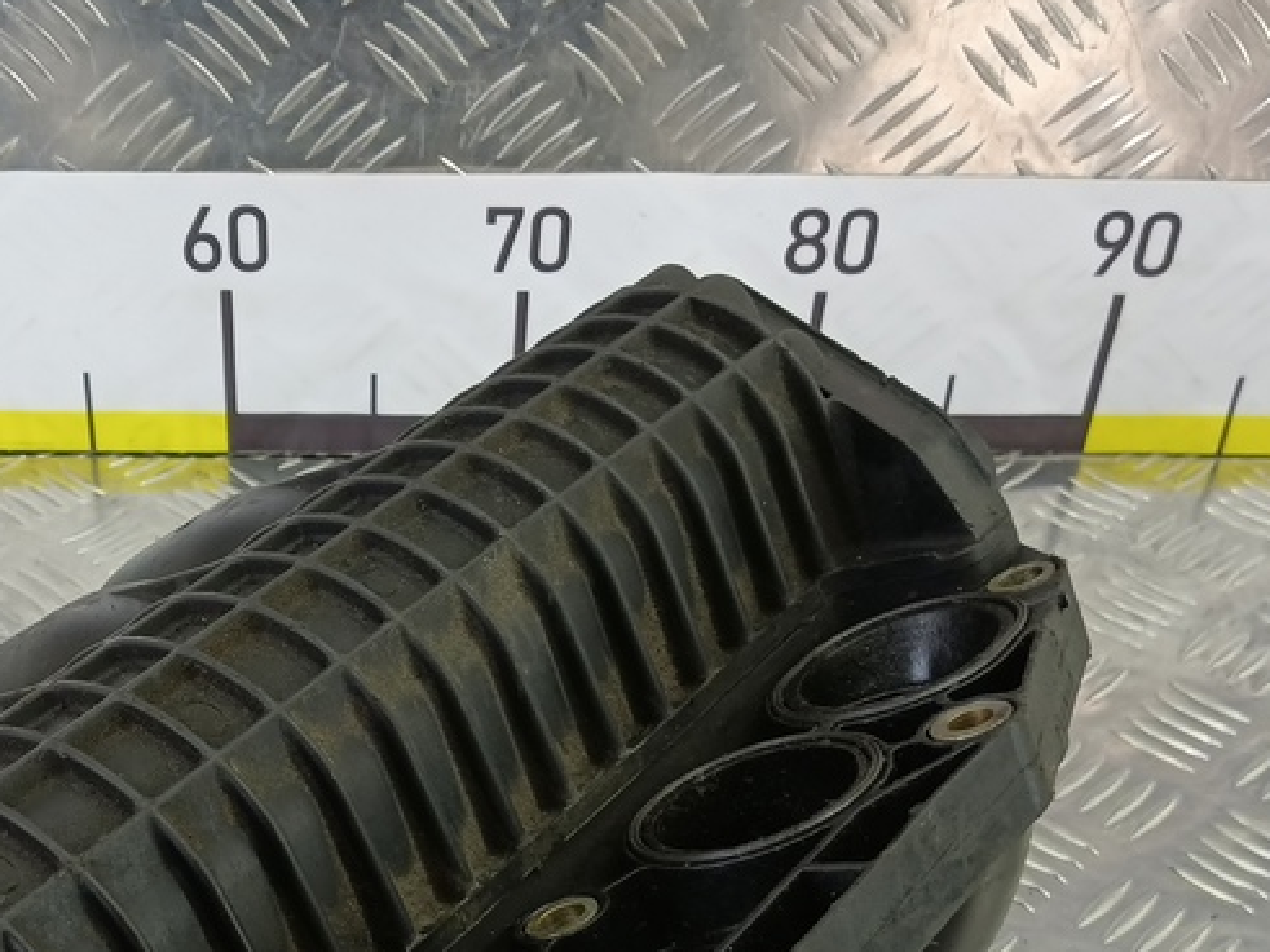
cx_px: 357
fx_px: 1761
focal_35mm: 48
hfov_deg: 38.9
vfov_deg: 28.2
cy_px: 980
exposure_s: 1/50
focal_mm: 4.11
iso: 162
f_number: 1.6
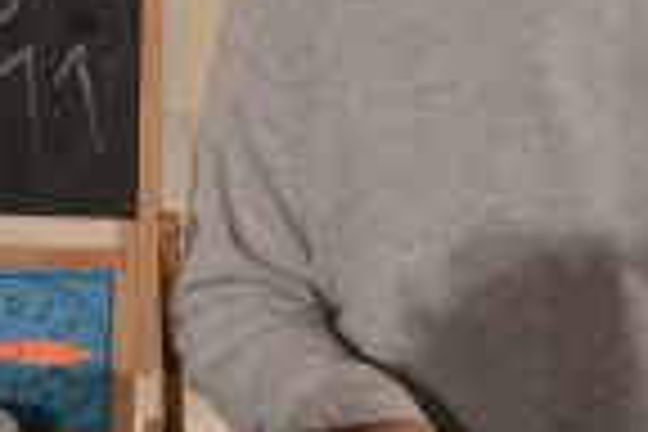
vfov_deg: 9.1
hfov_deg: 13.1
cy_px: -63
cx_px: -252
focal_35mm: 150
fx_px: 2700
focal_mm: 24
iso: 800
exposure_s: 1/60
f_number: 4
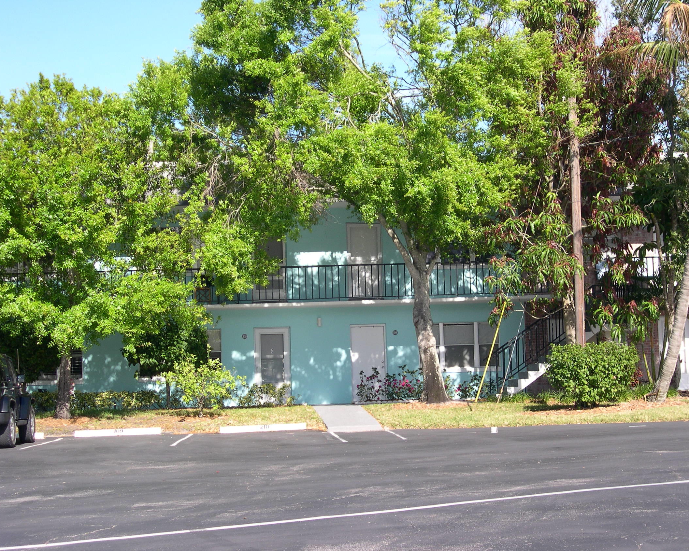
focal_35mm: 65
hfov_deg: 29.1
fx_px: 1325
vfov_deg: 23.5
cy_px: 275
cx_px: 345
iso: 100
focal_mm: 13.2
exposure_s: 1/562
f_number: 3.5
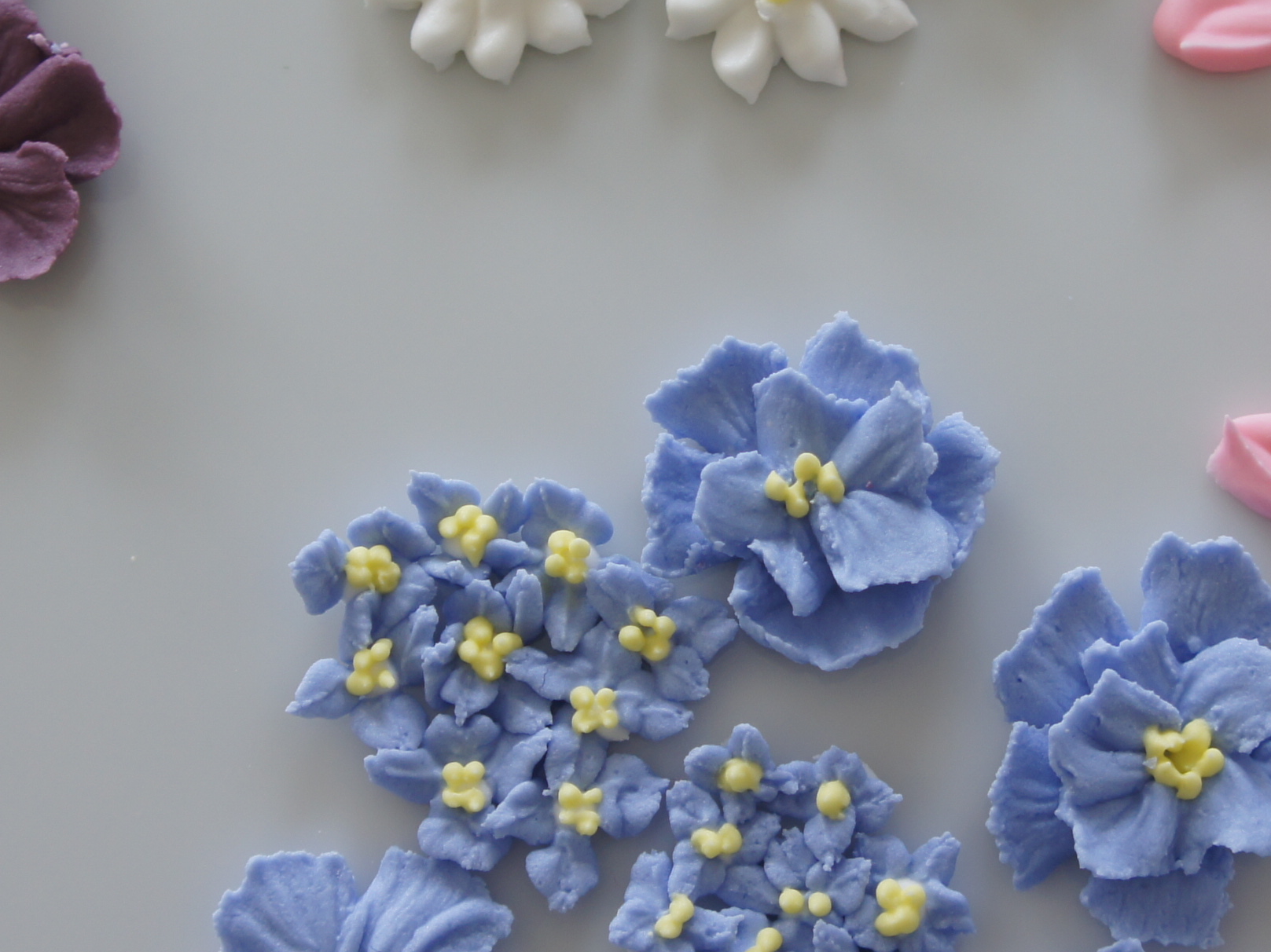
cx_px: 736
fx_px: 3758
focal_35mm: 102
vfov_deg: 14.4
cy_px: 367
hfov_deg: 19.2
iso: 200
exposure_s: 1/40
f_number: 4
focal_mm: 25
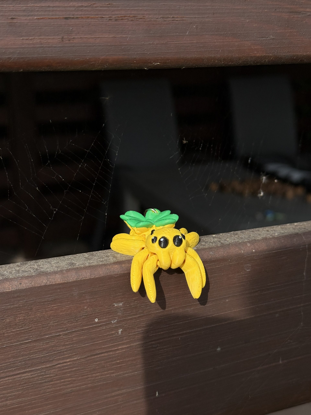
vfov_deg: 39.7
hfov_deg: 30.3
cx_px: 156
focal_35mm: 48
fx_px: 575
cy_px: 208
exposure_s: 1/3704
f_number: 1.78
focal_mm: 6.76
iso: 64
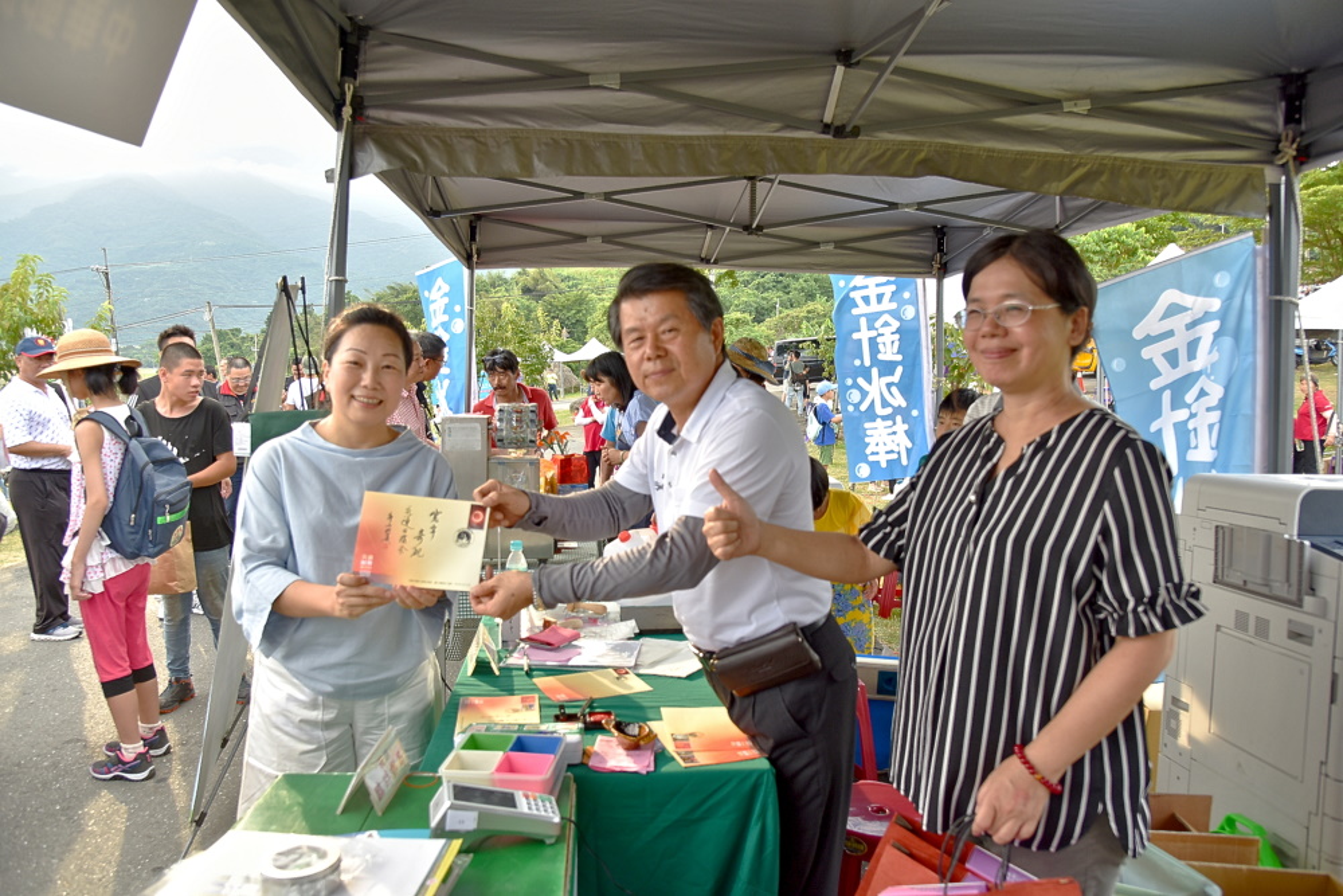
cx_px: 672
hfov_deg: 73.7
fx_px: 895
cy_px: 448
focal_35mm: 24
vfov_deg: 53.1
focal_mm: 24
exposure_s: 1/125
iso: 400
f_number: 5.6
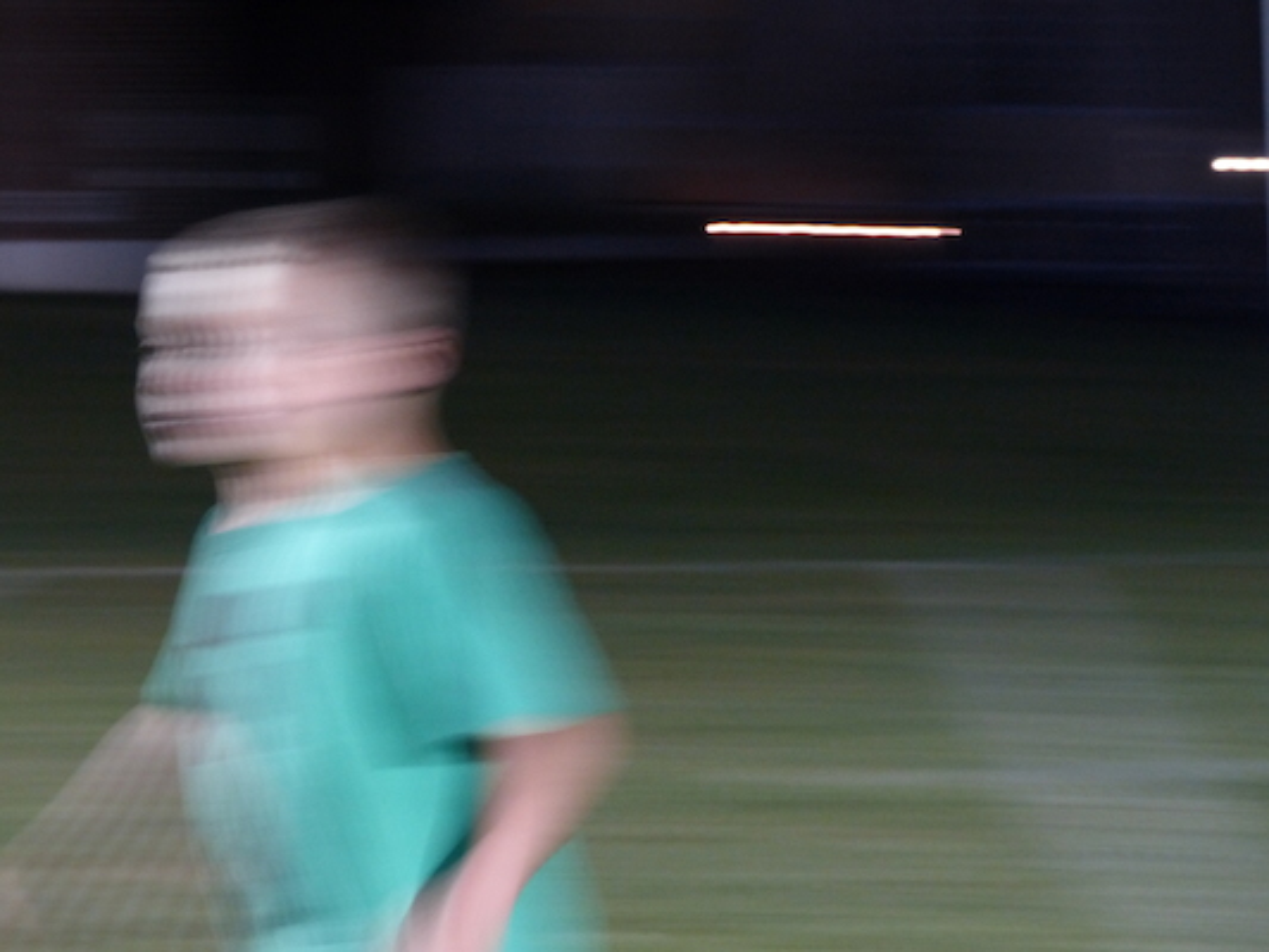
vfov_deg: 11.0
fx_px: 4950
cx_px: 634
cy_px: 476
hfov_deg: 14.6
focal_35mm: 135
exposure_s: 1/13
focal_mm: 24.3
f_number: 2.8
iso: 400
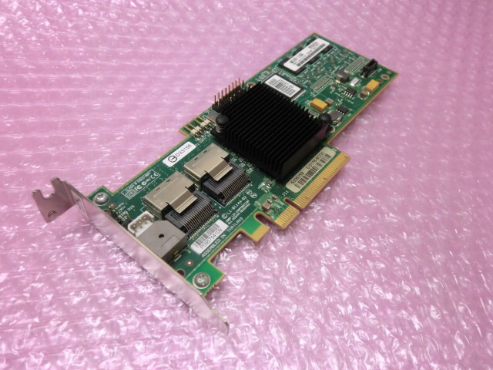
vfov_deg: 45.4
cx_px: 246
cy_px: 185
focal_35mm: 31
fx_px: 442
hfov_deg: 58.4
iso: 200
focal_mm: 5.64
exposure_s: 1/60
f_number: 2.9
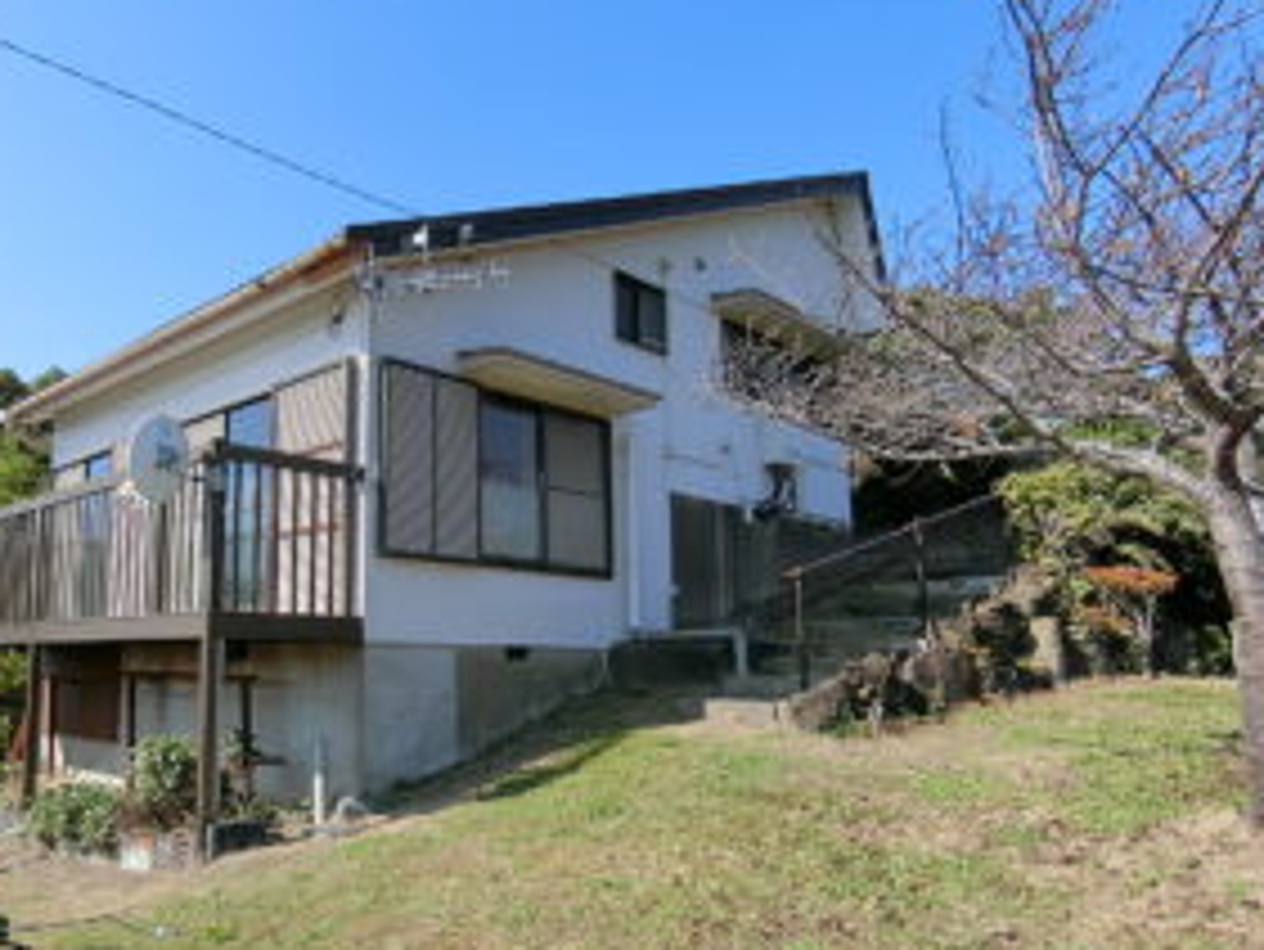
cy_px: 536
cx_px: 405
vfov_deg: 51.3
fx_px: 986
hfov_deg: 63.4
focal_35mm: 27
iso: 80
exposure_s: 1/160
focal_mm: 4.06
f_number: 6.9
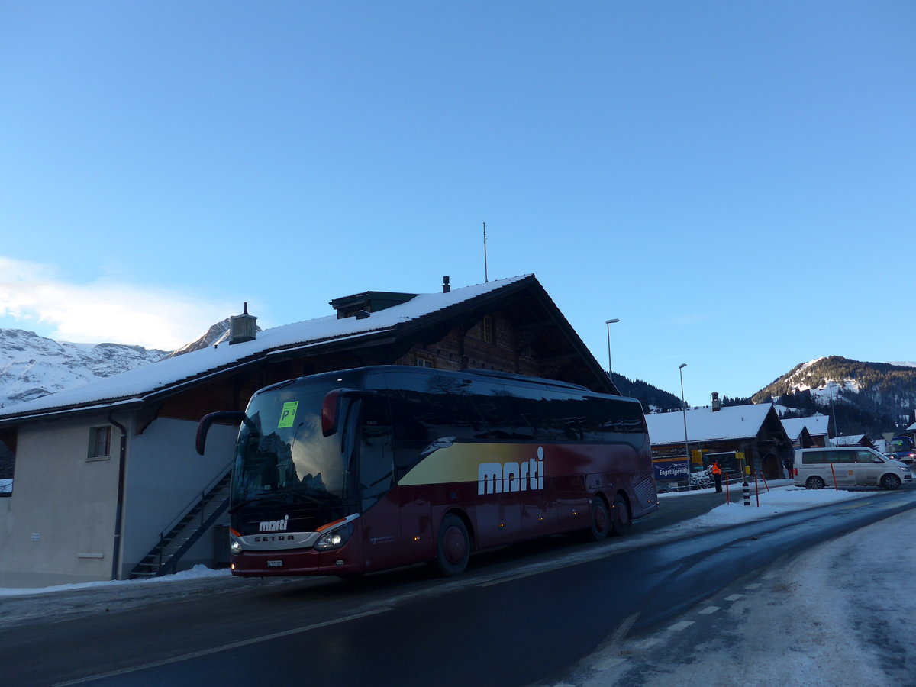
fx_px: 767
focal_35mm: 29
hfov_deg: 61.7
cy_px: 344
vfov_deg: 48.2
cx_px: 458
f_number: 2.8
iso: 80
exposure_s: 1/400
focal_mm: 6
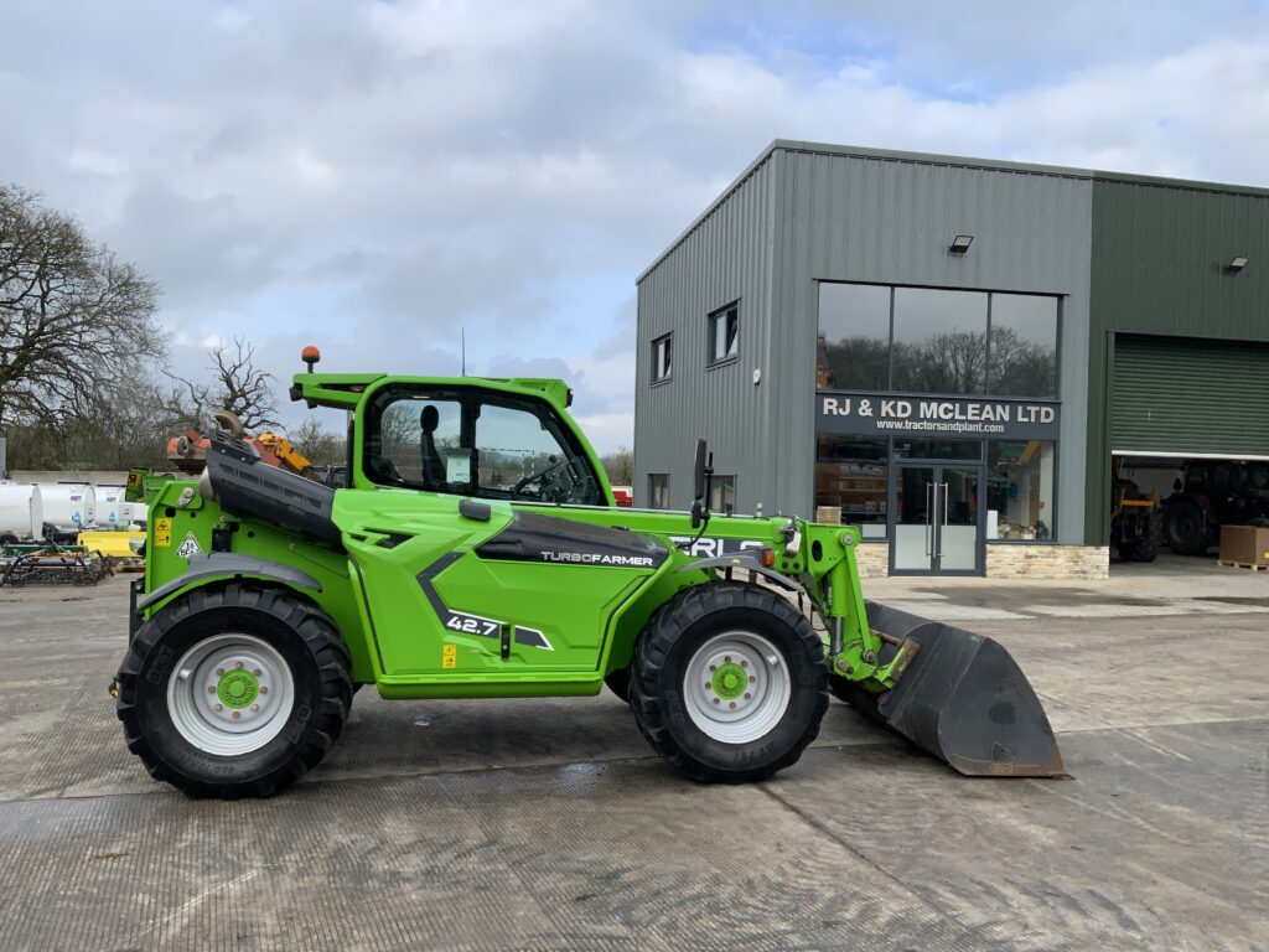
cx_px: 634
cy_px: 476
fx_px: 1063
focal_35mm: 29
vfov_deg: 48.2
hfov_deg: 61.7
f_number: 1.8
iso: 16
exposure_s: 1/1055
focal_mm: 3
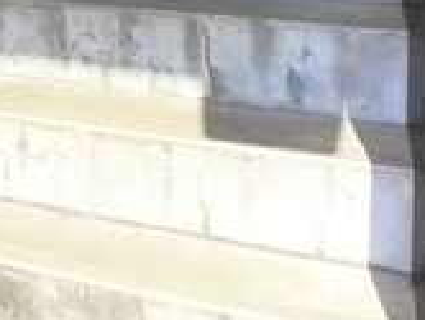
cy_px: -215
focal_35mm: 101
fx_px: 1242
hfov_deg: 18.2
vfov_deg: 13.5
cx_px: -114
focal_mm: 5.1
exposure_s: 1/640
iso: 400
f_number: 4
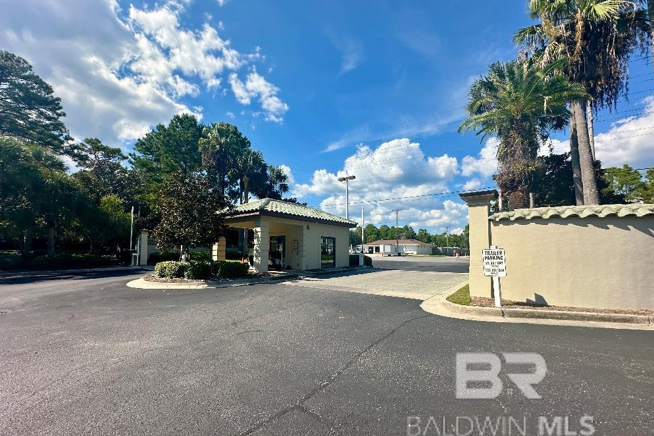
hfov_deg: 100.4
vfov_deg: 77.1
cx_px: 329
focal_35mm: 15
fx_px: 273
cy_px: 239
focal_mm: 2.22
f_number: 2.2
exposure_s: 1/2132
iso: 50
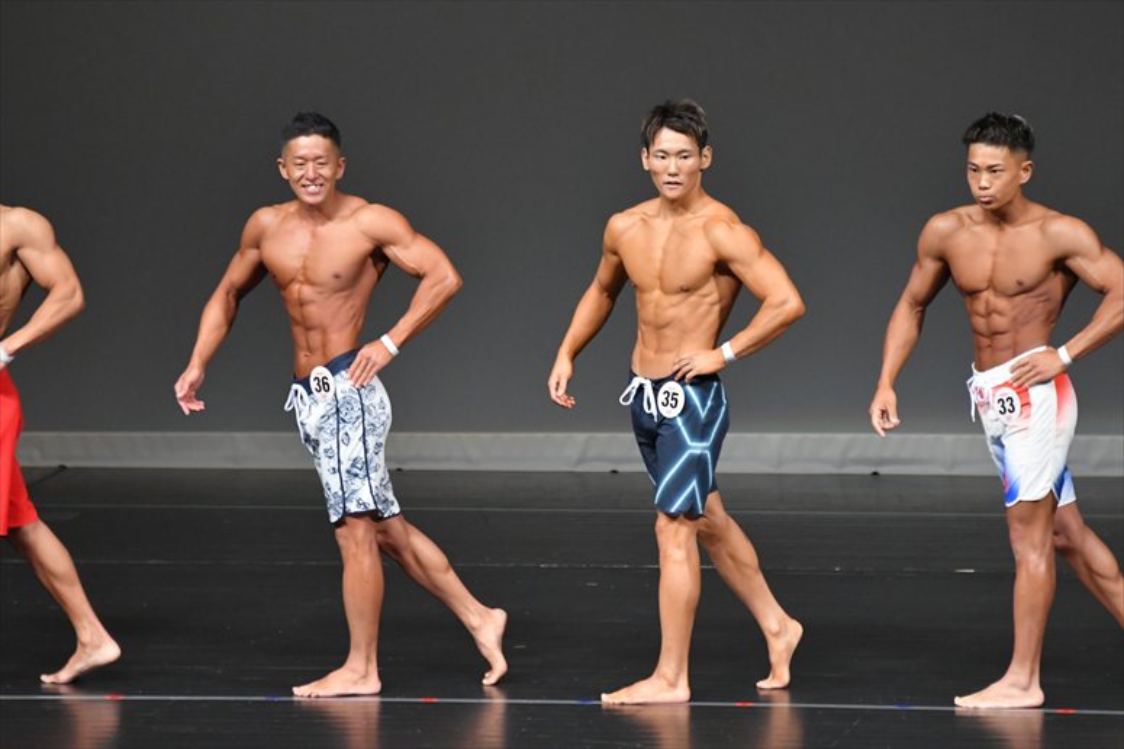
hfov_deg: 6.5
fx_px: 9830
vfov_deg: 4.4
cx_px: 562
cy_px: 374
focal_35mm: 315
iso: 4000
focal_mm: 210
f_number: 5.6
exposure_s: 1/400
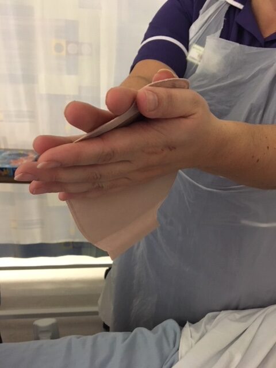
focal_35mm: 29
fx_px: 308
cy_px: 184
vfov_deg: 61.7
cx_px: 138
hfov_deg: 48.2
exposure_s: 1/17
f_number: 2.2
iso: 250
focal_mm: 4.15
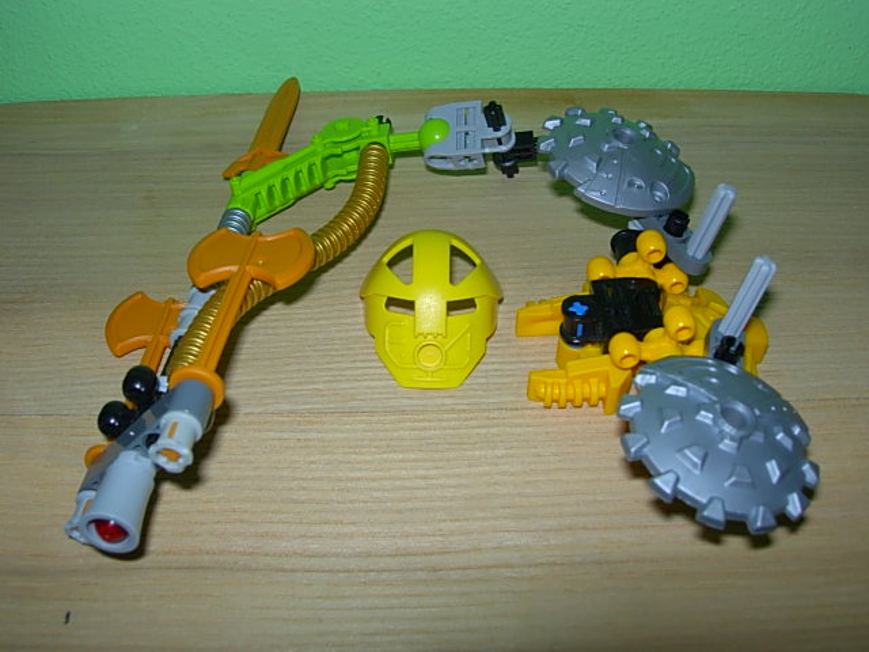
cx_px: 434
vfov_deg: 37.7
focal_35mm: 38
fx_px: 954
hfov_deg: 49.0
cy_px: 326
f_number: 4.8
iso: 79
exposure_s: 1/64
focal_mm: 7.8
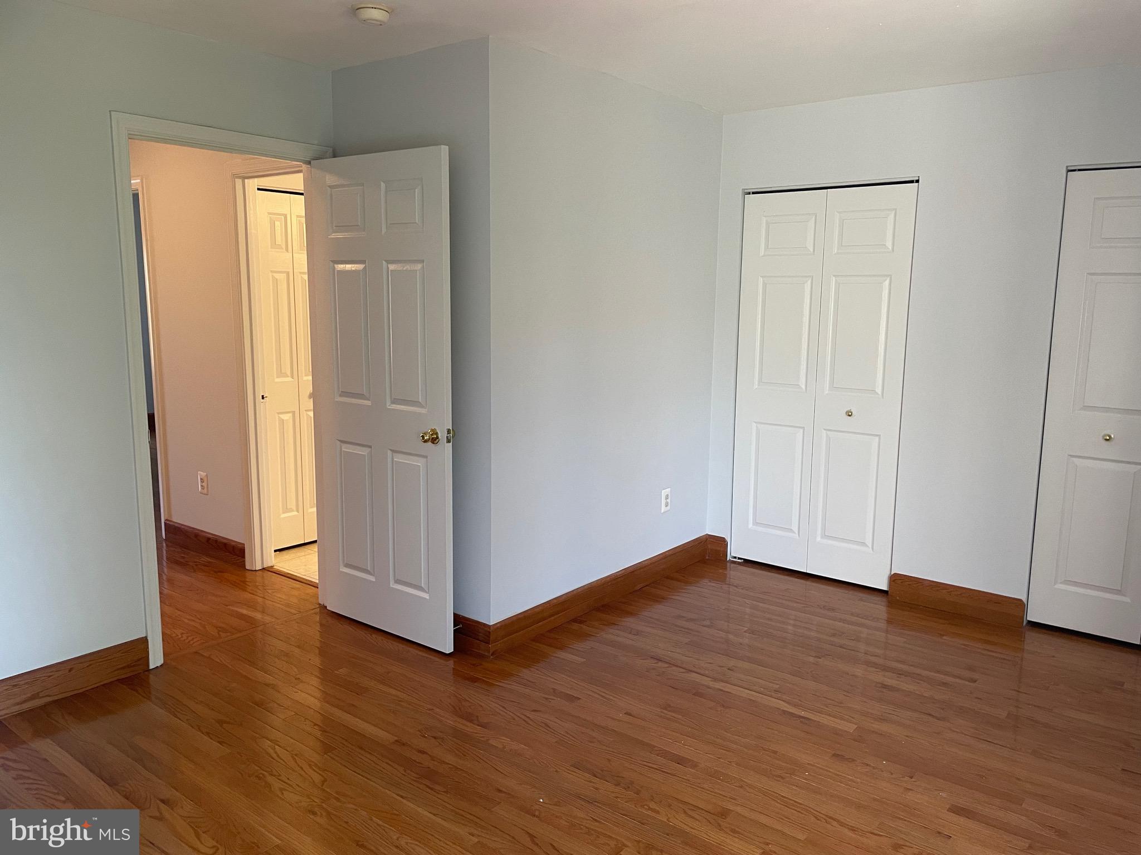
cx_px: 570
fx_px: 857
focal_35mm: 26
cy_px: 428
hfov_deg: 67.3
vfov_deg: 53.1
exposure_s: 1/90
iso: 125
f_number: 1.6
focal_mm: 4.2
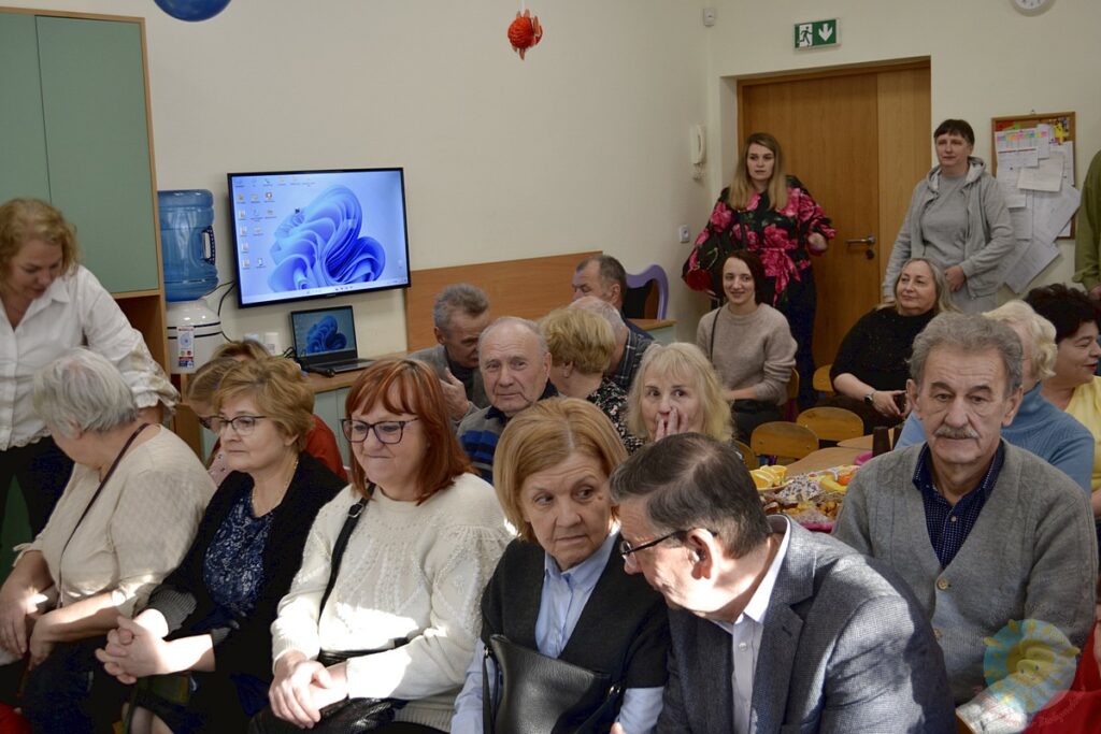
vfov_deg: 31.9
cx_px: 550
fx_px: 1285
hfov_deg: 46.4
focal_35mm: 42
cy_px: 367
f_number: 4.5
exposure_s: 1/60
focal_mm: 28
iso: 400
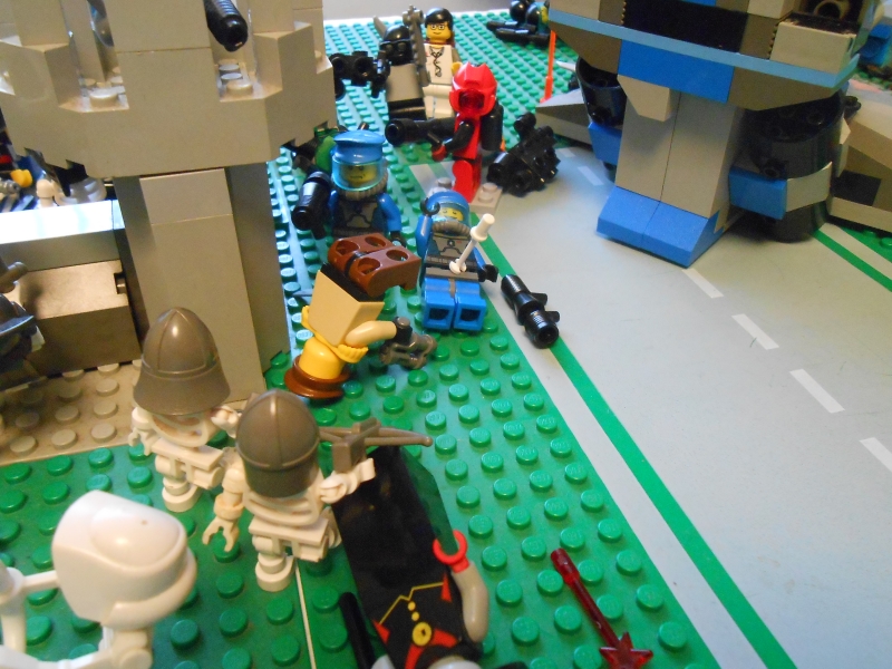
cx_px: 446
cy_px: 334
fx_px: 773
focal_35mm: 30
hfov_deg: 60.0
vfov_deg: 46.8
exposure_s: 1/5
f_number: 3.8
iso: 800
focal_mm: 5.3
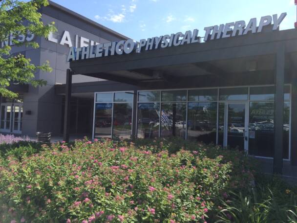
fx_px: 249
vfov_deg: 48.2
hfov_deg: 61.7
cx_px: 148
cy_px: 112
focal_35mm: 29
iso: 32
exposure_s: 1/1580
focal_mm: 4.15
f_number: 2.2
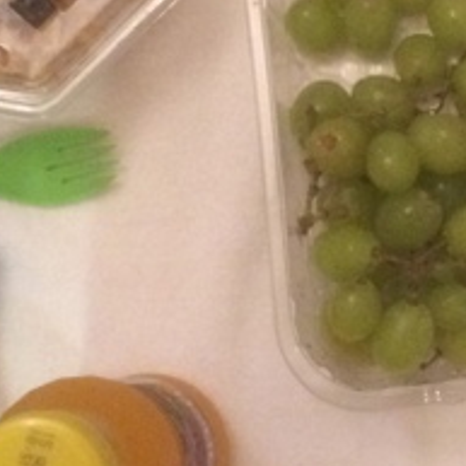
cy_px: 142
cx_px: 427
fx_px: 1675
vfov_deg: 15.8
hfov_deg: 15.6
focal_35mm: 110
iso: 400
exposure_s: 1/15
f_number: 2.2
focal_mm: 4.12
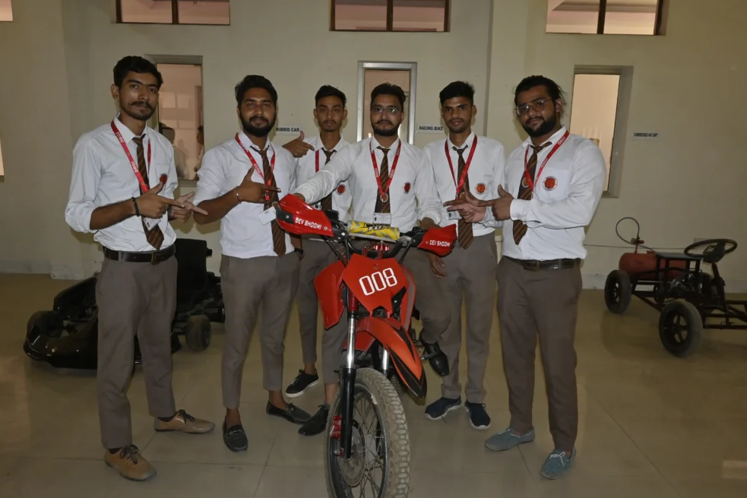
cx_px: 373
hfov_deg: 71.5
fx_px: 519
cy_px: 250
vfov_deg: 51.3
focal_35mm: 25
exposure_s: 1/60
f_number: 7.1
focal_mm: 16
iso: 640
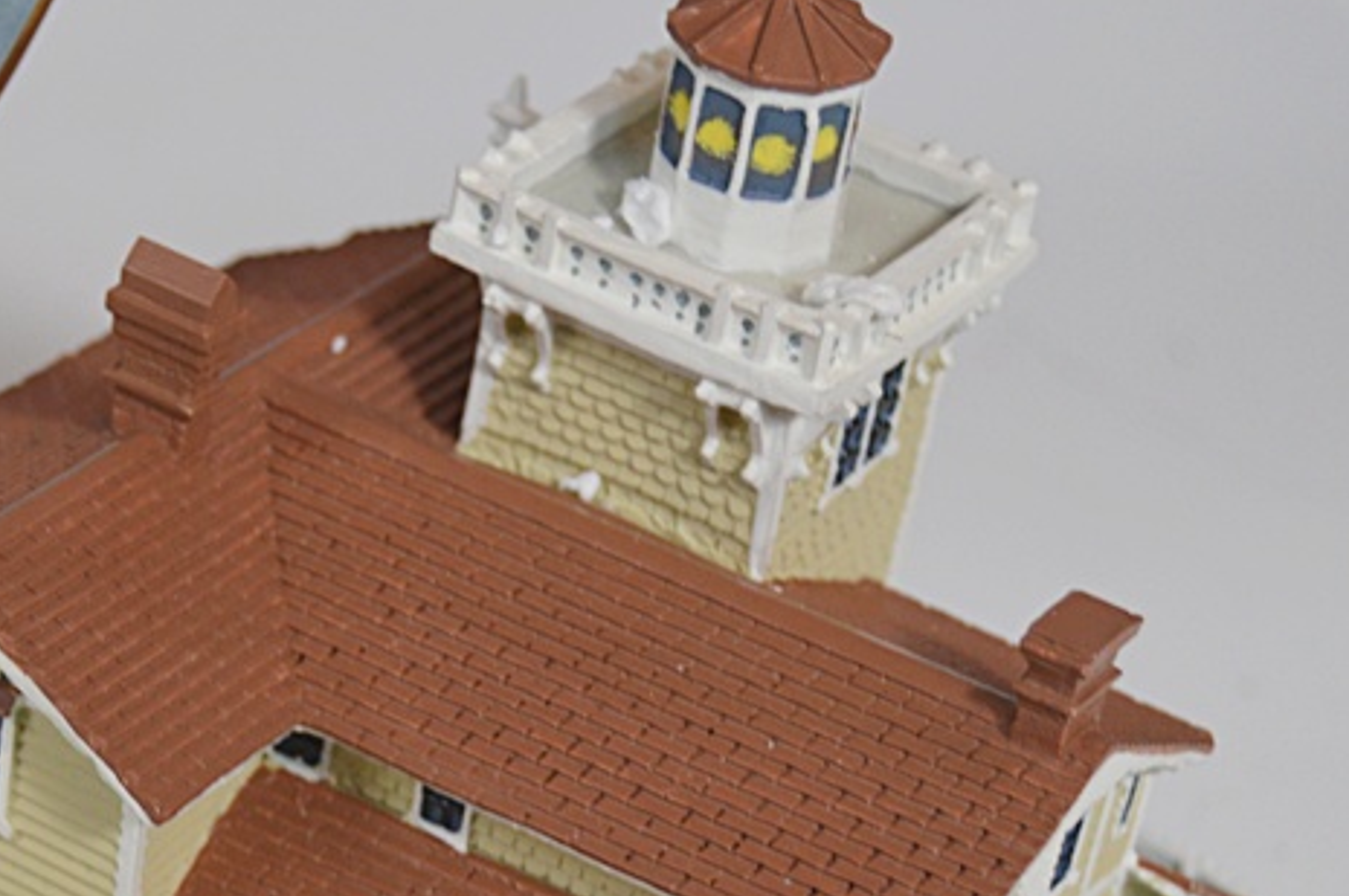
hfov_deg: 14.0
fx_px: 5430
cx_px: 93
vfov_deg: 9.4
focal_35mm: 145
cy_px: 813
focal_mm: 45
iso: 500
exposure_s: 1/60
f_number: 5.3
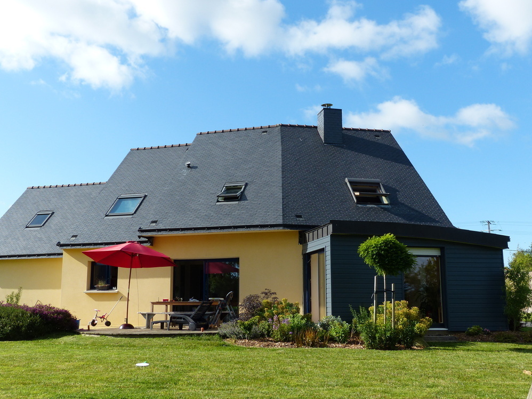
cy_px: 203
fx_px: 599
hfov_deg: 47.9
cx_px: 260
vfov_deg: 36.8
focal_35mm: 39
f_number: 4
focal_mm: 6.8
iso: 100
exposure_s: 1/800
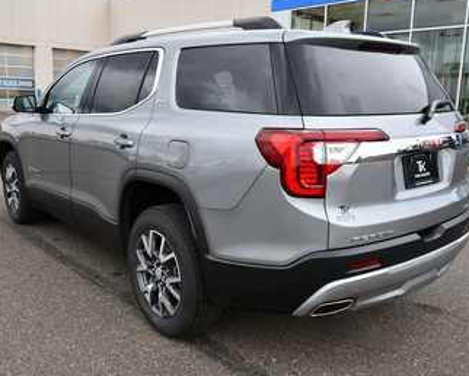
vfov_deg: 42.3
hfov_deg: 51.5
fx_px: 486
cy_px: 186
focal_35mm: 35
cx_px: 242
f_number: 5.6
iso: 450
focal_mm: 20
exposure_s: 1/250
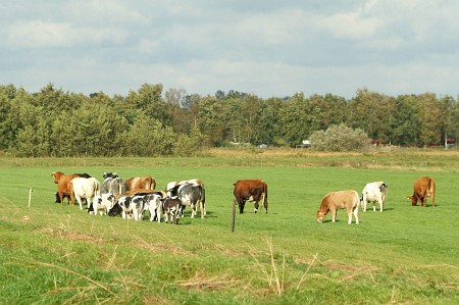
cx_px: 230
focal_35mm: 128
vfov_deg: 10.7
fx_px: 1630
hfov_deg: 16.0
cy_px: 152
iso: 400
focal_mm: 85
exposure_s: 1/1500
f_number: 4.8
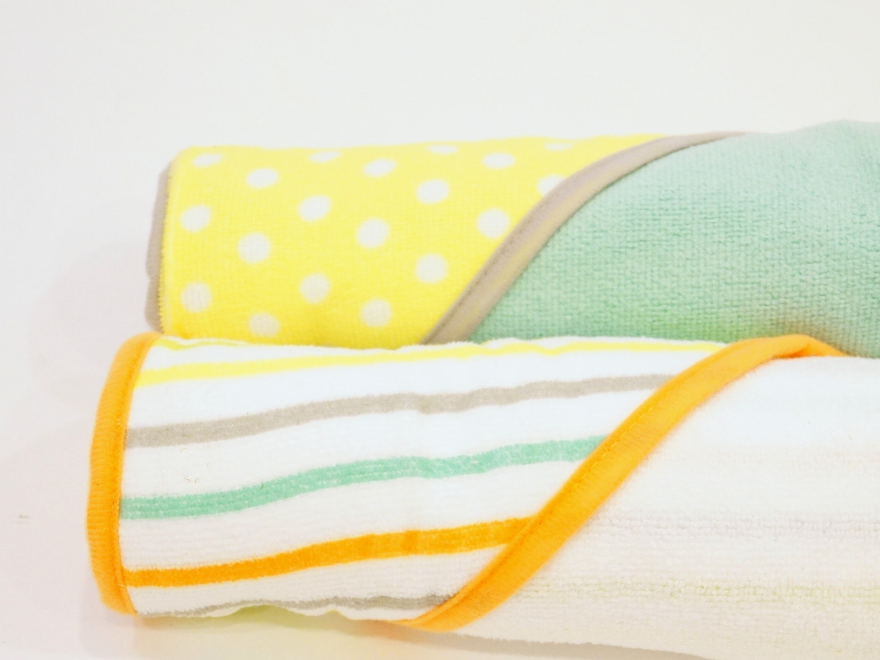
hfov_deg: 23.3
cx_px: 554
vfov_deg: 17.6
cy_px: 349
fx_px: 2126
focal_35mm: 84
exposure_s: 1/60
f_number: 5.6
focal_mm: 45
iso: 3200
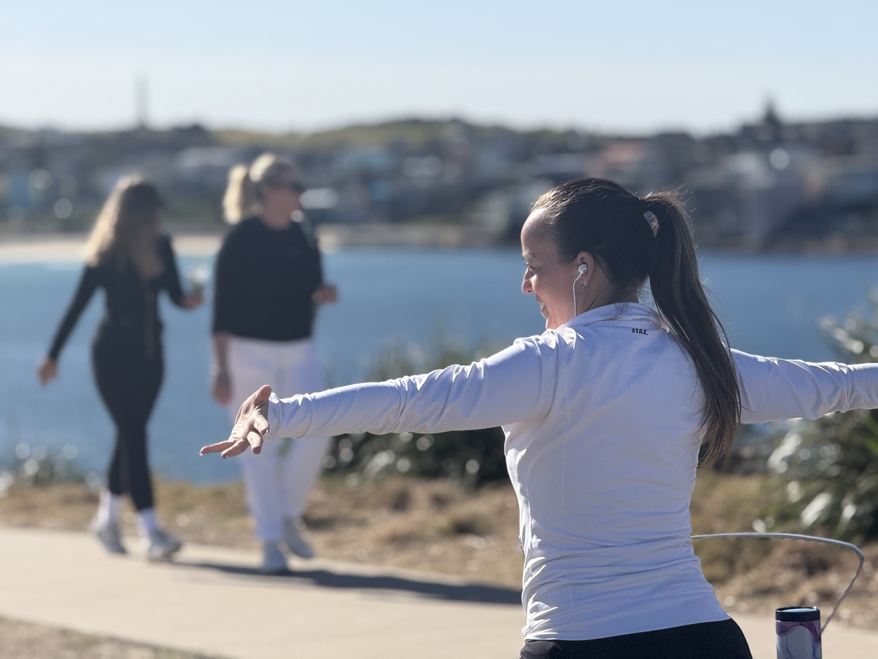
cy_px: 330
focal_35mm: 120
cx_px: 439
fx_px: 3044
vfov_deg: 12.3
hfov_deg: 16.4
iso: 50
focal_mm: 15.66
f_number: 2.8
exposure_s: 1/2024
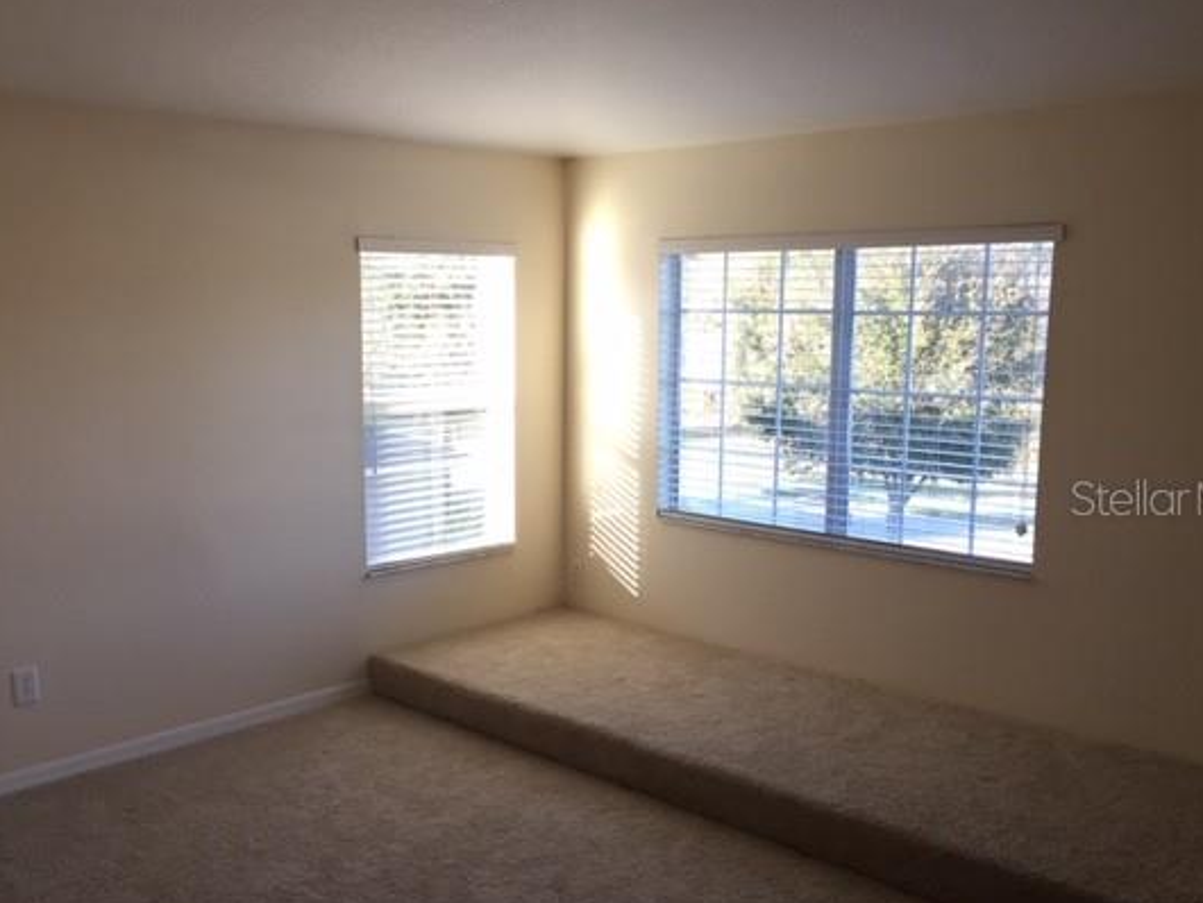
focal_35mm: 35
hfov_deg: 52.6
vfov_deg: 40.7
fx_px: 1217
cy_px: 497
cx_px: 558
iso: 32
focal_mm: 4.15
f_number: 2.2
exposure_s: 1/60
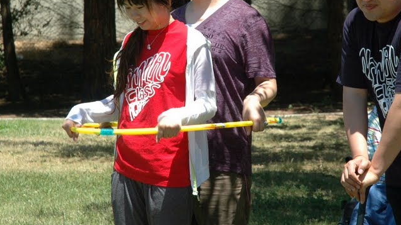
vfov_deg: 6.9
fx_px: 1882
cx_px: 231
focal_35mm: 177
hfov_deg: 12.2
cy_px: 56
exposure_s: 1/160
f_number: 7.1
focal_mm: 70
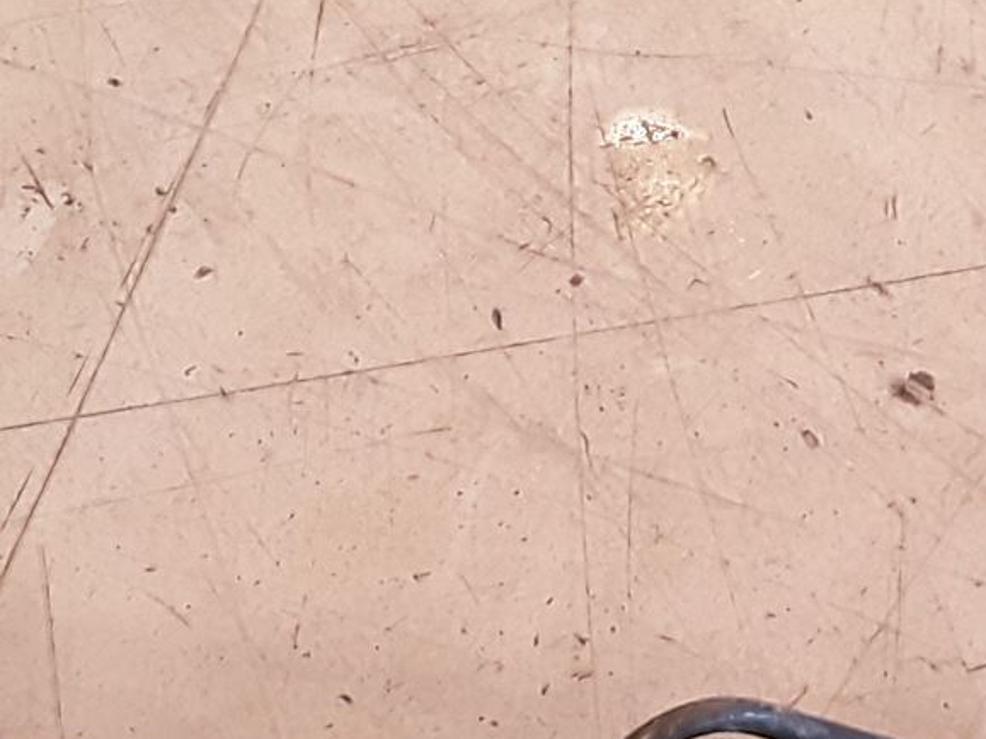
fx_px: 2819
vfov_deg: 14.5
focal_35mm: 99
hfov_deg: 19.7
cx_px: 736
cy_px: 834
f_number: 1.9
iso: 100
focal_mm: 2.91
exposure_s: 1/50
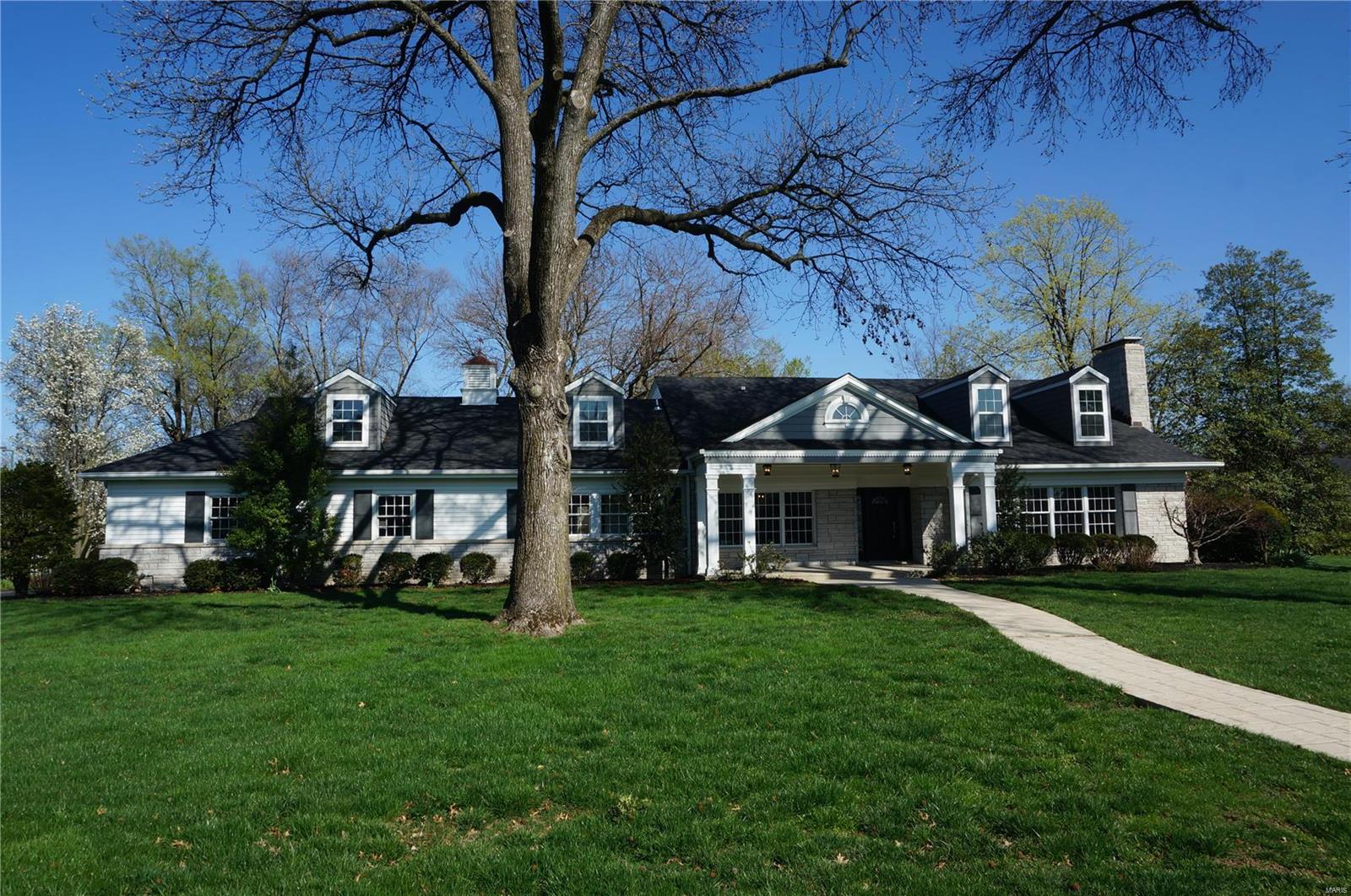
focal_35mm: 24
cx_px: 676
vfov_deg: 53.0
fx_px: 899
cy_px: 448
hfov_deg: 73.8
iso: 100
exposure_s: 1/100
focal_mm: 16
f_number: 13
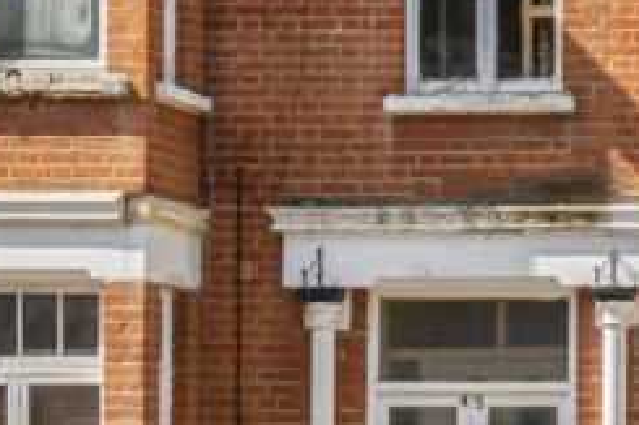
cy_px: 64
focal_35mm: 98
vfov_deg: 13.8
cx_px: 1135
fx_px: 1740
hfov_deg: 17.2
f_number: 8
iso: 200
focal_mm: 23.5
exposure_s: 1/250
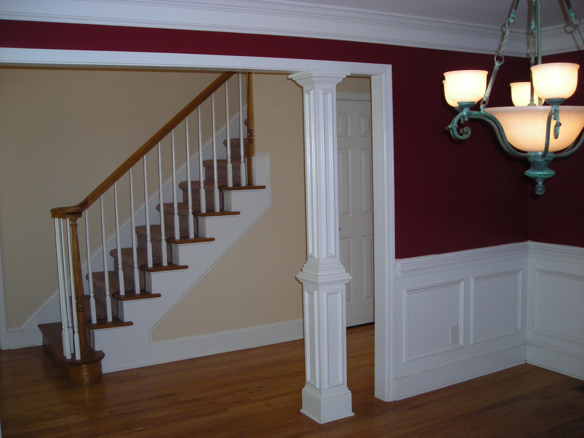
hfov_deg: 49.0
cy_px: 219
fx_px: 641
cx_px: 292
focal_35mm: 38
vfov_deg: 37.7
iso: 140
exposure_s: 1/60
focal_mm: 6.3
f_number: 3.2
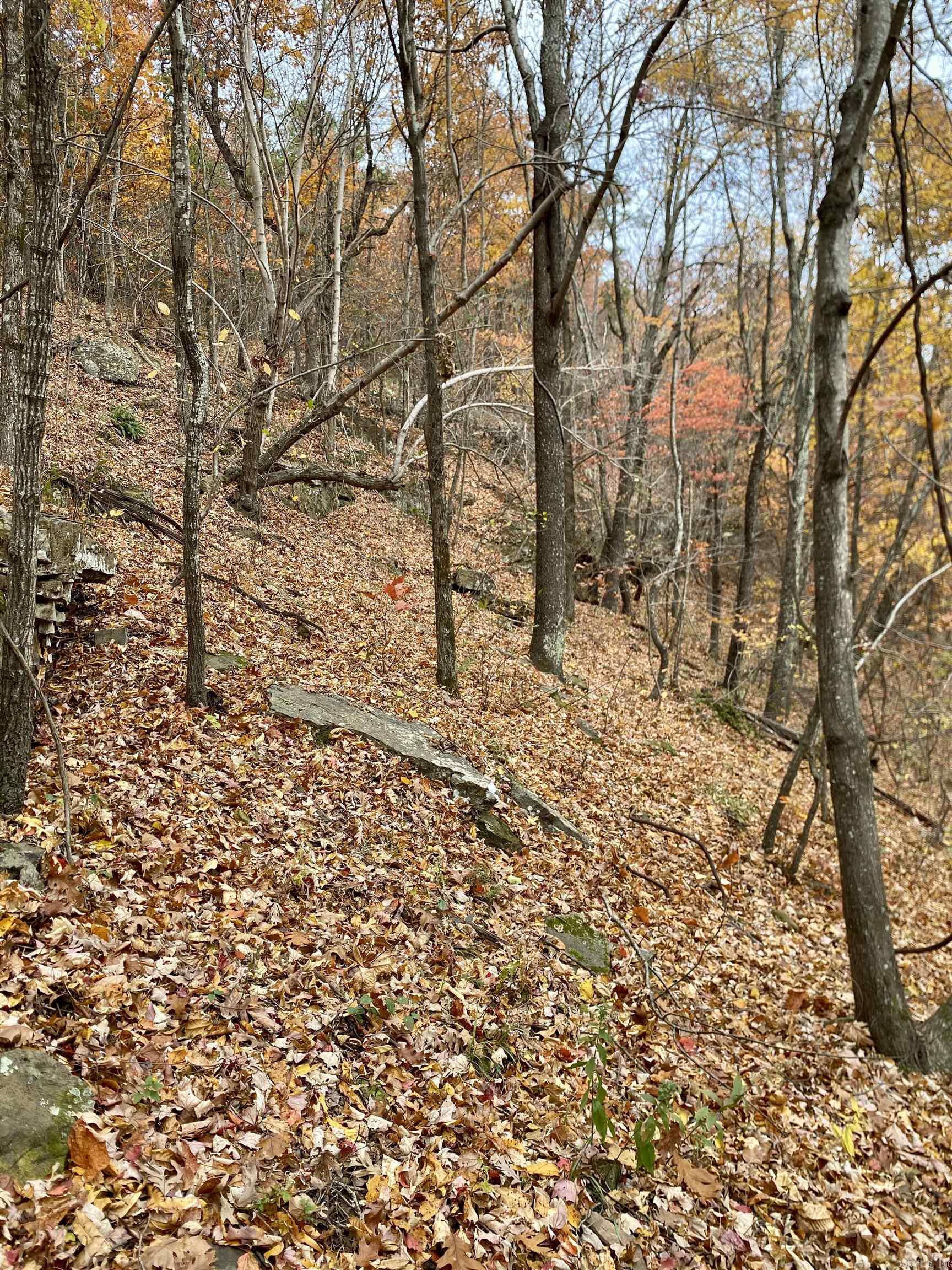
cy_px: 635
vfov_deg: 67.3
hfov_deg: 53.1
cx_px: 476
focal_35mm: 26
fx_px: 953
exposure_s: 1/214
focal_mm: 4.25
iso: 32
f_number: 1.8
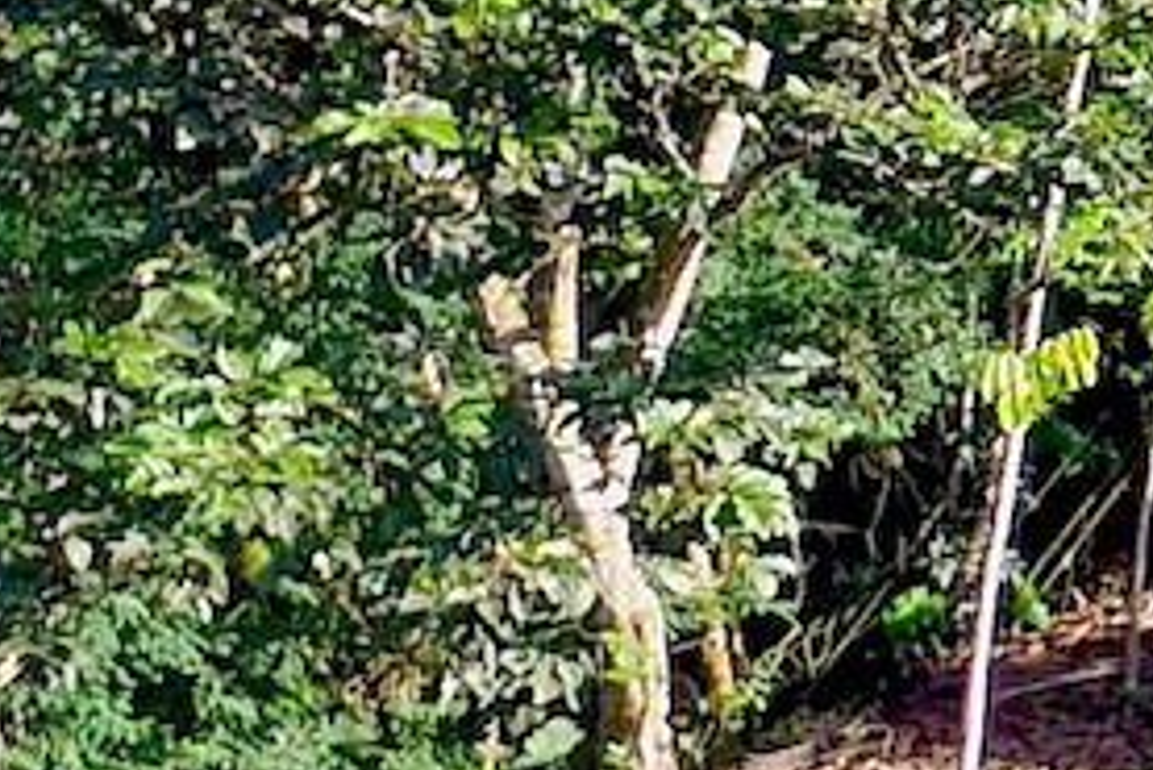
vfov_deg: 9.4
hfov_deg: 9.9
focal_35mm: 144
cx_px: 3663
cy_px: -208
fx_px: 4614
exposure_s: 1/210
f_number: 2.8
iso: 100
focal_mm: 3.61
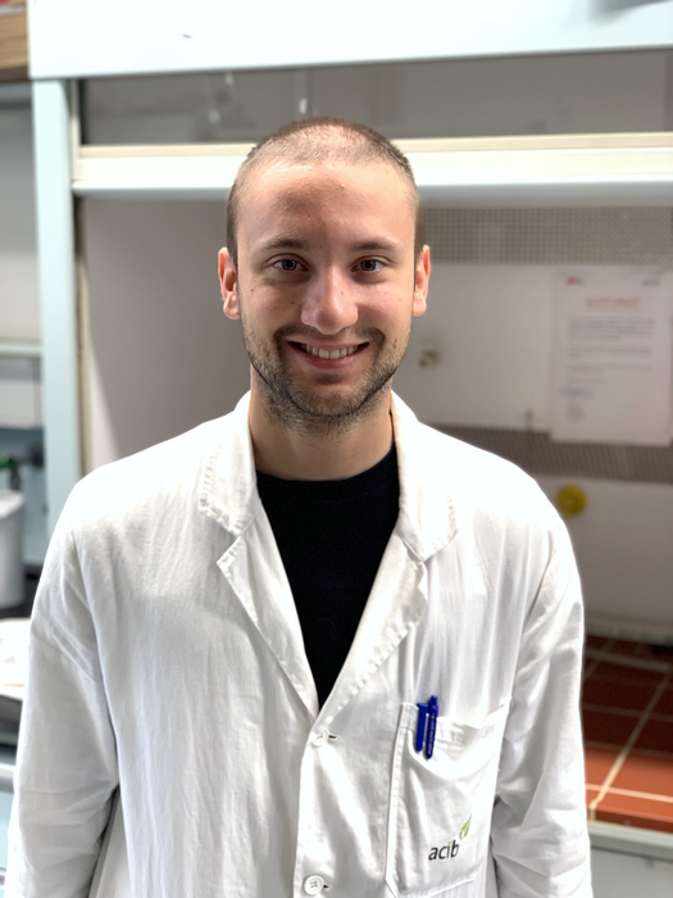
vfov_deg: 36.8
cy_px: 449
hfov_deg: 28.0
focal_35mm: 52
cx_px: 336
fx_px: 1348
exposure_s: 1/50
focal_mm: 6
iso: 100
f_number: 2.4
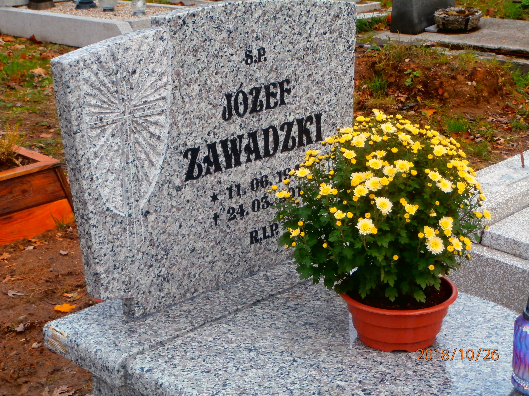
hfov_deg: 28.6
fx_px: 1039
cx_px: 264
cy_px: 198
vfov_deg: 21.6
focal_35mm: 68
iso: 100
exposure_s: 1/160
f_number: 4.7
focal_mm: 12.1
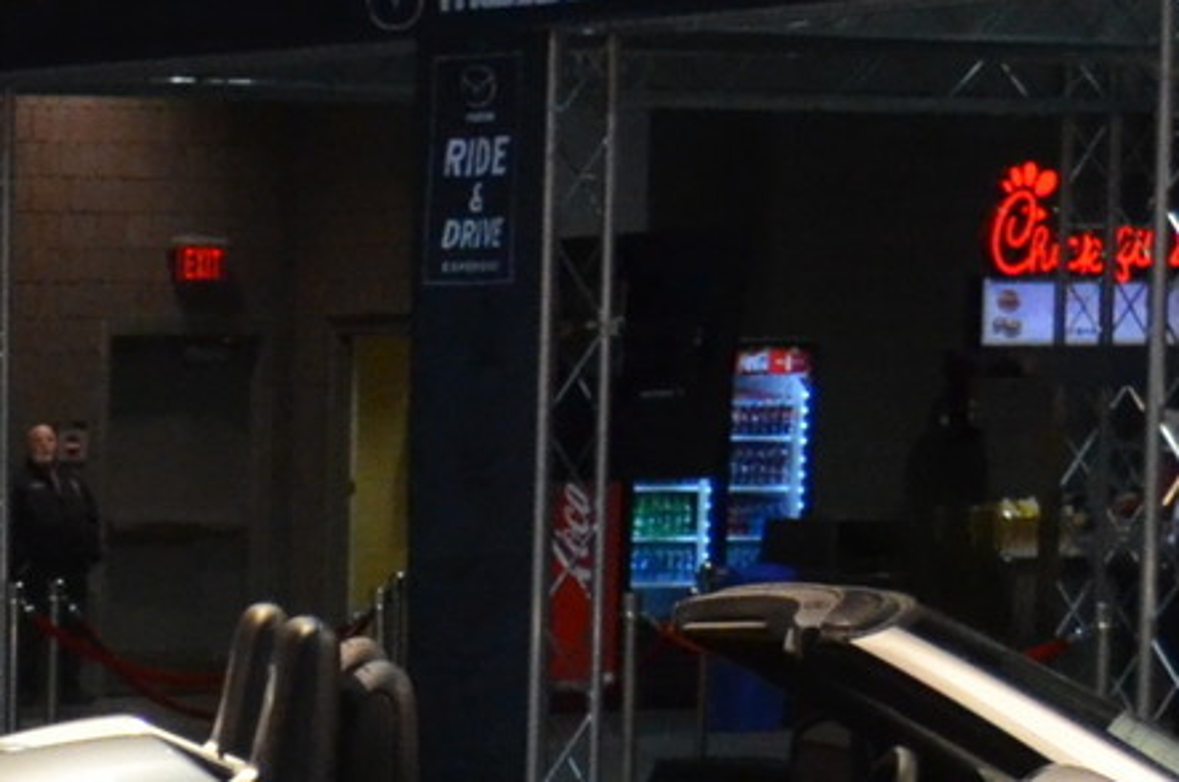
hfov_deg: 9.4
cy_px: 1388
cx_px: -1341
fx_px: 6639
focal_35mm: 203
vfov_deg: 6.6
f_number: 3.8
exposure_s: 1/320
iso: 1600
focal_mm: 24
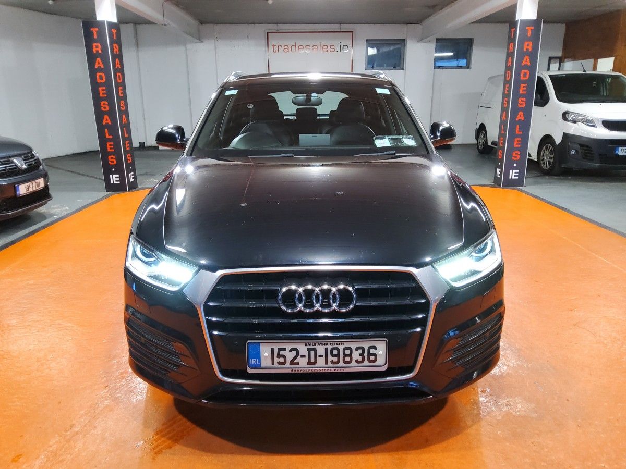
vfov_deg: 53.1
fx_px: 470
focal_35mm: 26
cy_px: 234
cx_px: 313
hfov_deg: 67.3
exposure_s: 1/50
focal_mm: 3.08
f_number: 2
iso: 400
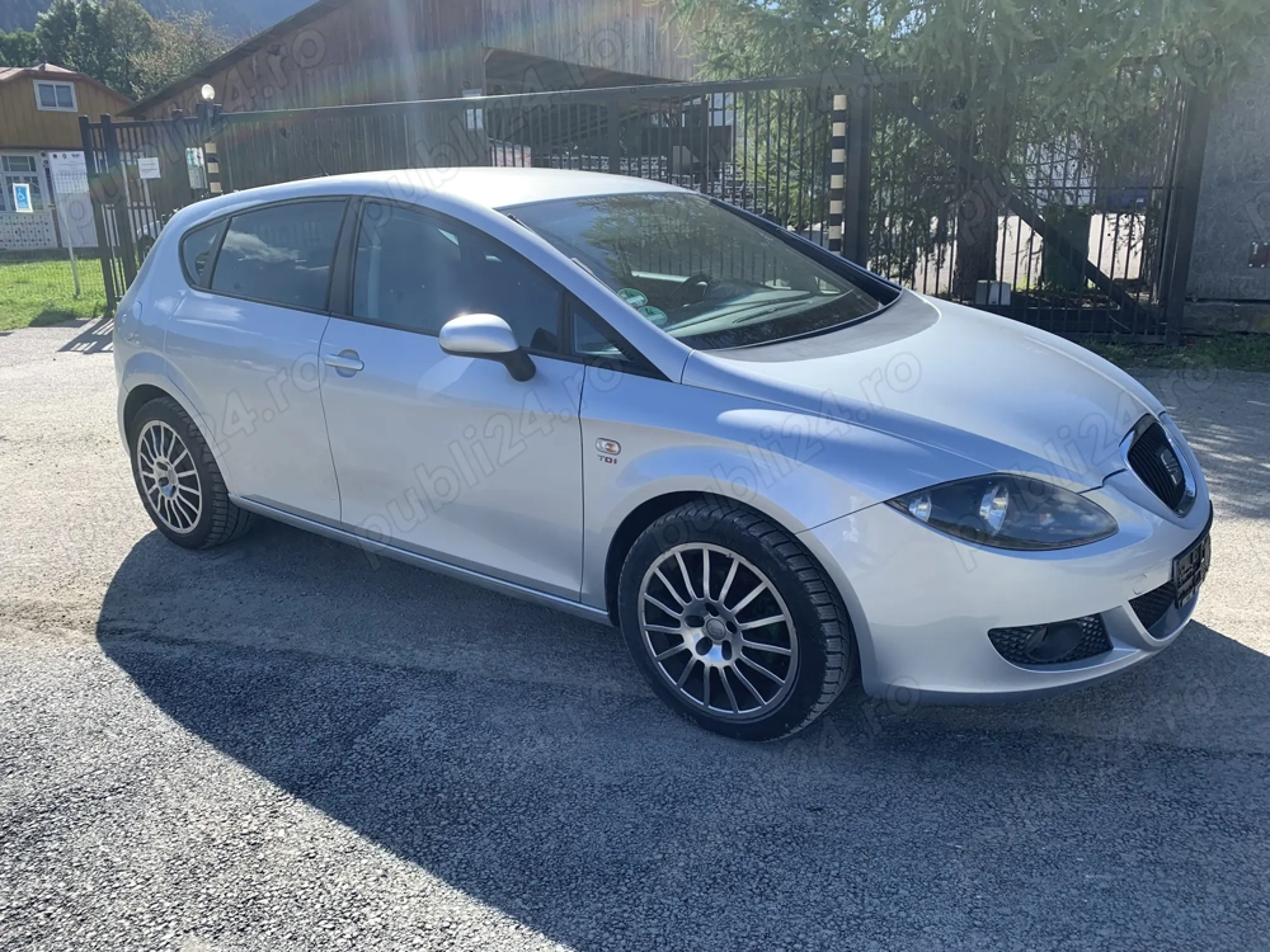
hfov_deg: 67.3
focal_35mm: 26
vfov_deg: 53.1
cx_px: 635
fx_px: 954
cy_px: 476
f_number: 1.8
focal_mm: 4.25
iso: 25
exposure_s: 1/1021
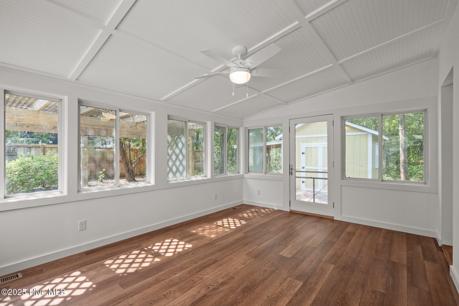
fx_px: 204
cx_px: 230
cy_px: 153
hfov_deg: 96.7
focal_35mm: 16
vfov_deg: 73.7
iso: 400
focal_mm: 16
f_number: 4
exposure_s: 1/50
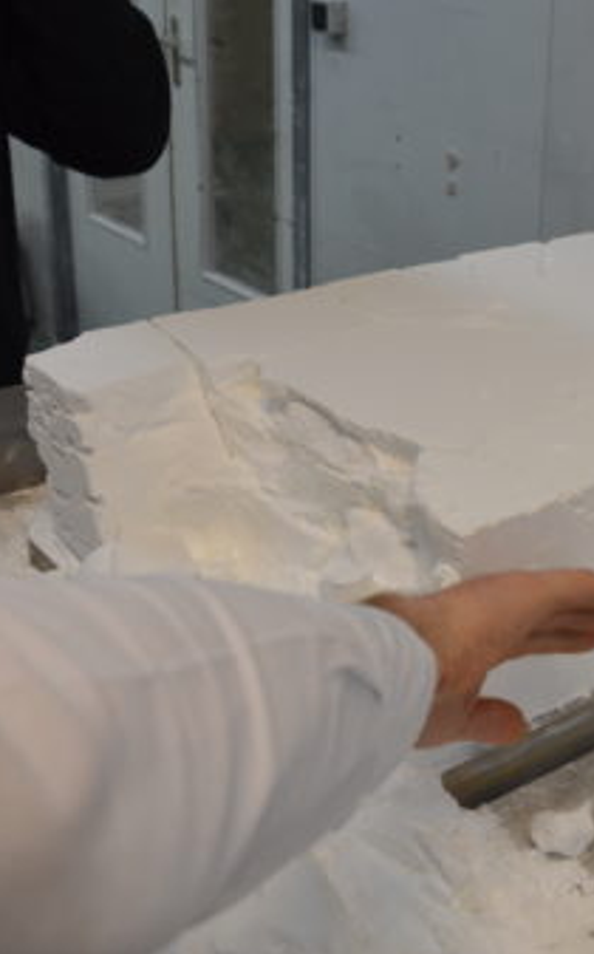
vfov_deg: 41.0
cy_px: 398
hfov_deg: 25.6
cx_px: 520
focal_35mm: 49
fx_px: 1272
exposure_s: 1/100
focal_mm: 18
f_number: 5
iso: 400
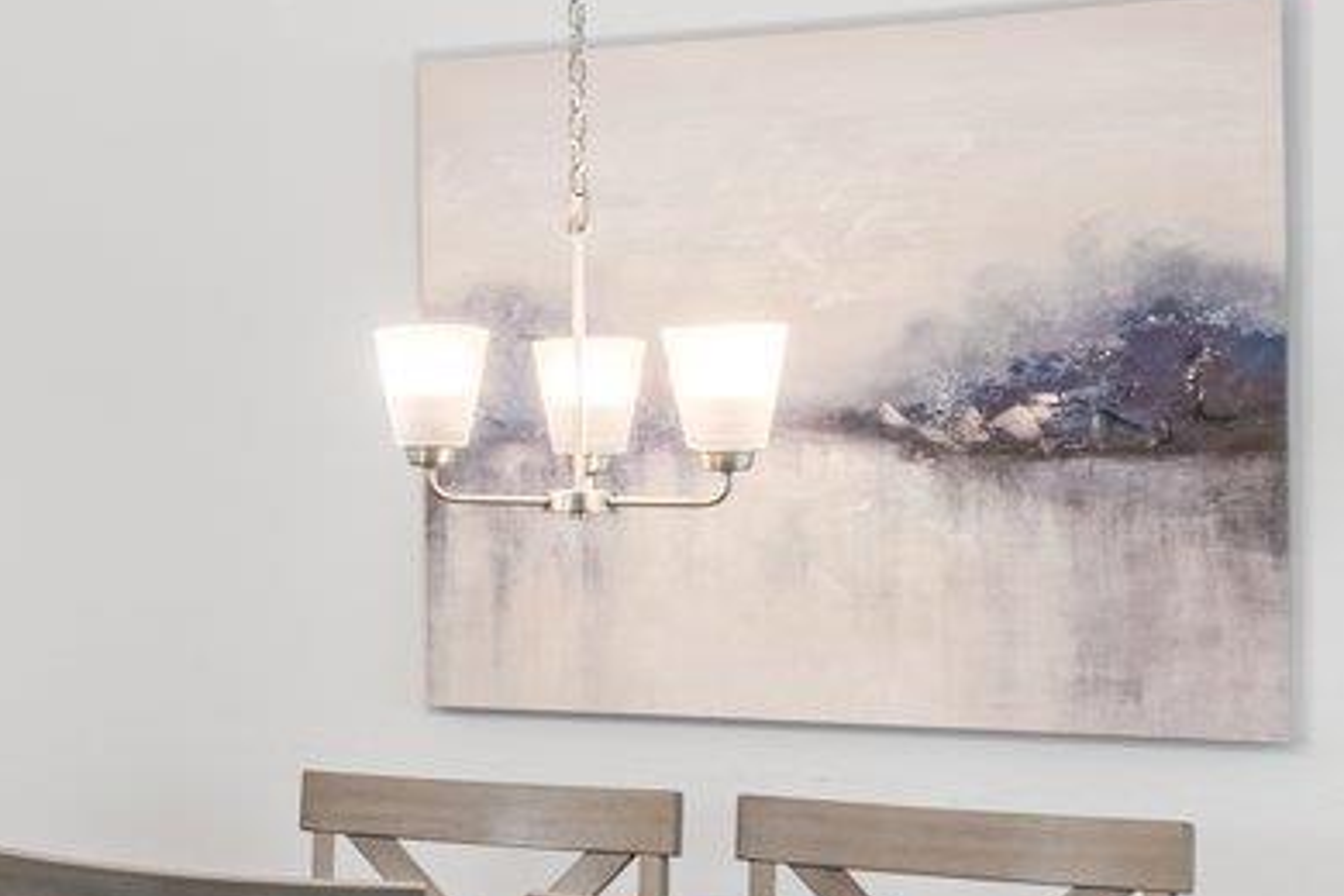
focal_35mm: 84
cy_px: 432
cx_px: -1440
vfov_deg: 16.3
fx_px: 3136
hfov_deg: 16.9
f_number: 8
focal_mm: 16
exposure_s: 1/2
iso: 200
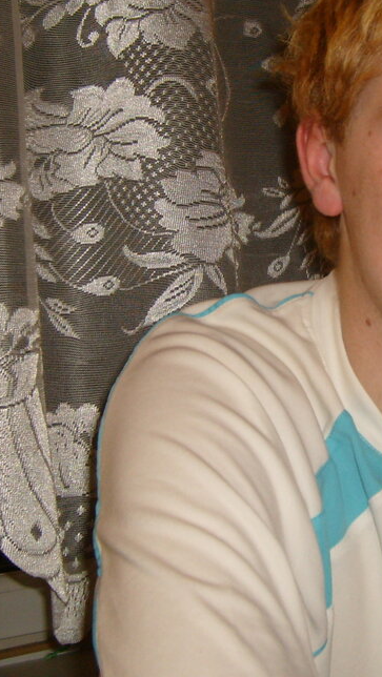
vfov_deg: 29.6
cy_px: 259
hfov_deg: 16.6
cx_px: 385
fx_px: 1277
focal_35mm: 71
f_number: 2.8
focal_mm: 5.8
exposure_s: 1/45
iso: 100
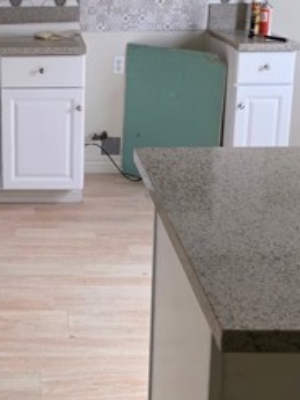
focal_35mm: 60
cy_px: 118
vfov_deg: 31.8
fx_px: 693
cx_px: 7
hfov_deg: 23.5
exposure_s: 1/120
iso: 800
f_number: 1.7
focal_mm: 6.3
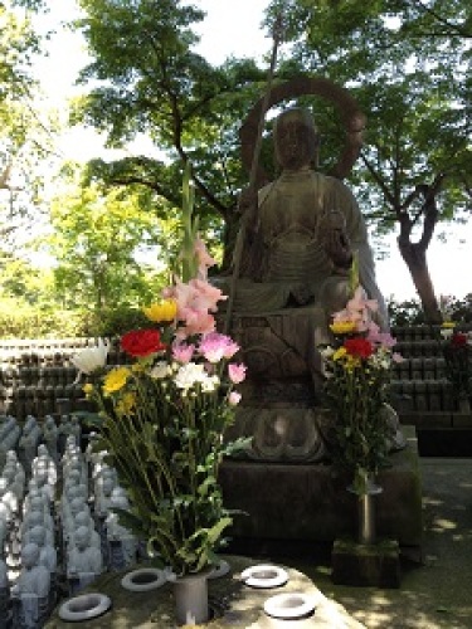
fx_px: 636
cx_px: 236
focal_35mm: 35
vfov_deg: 52.6
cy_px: 314
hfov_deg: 40.7
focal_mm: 4.28
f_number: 2.4
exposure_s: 1/148
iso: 50
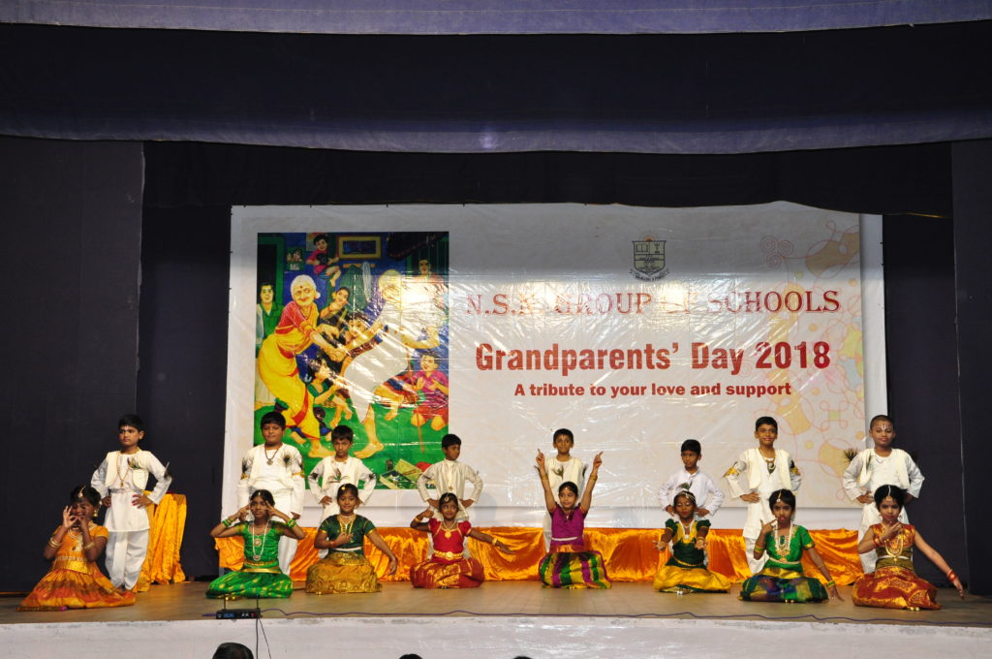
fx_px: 1569
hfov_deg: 35.1
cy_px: 330
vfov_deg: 23.7
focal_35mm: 57
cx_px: 496
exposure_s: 1/60
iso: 800
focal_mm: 38
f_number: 8
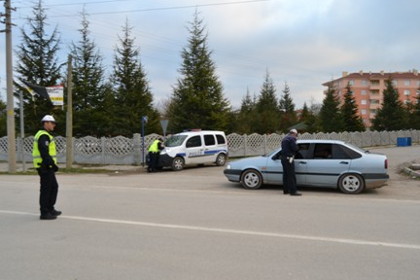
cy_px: 141
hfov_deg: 65.5
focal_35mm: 28
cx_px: 203
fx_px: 327
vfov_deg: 46.4
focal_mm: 18
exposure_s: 1/125
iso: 280
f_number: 5.6
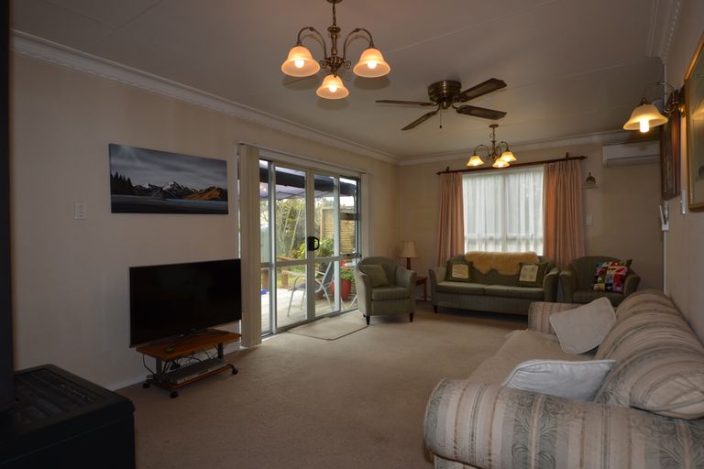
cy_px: 234
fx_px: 381
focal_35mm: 20
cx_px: 352
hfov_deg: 85.4
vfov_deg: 63.2
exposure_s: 1/100
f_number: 5
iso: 200
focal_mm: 13
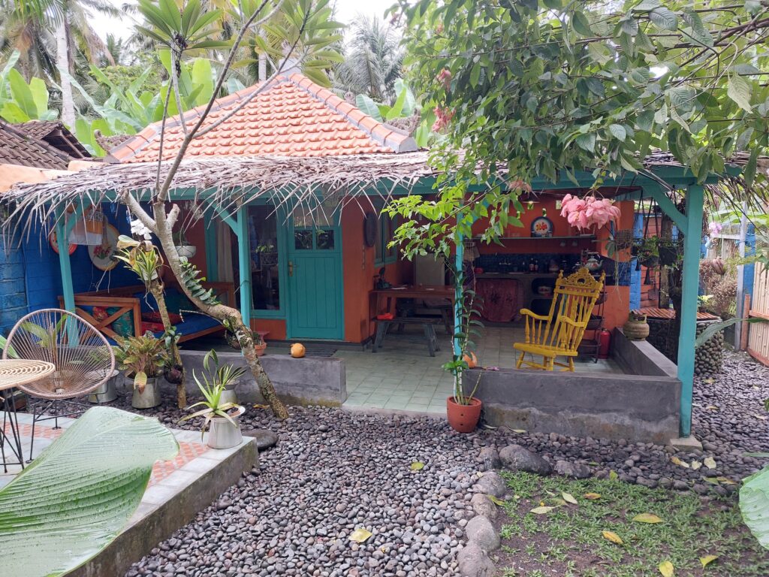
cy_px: 288
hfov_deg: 71.6
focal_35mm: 24
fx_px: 533
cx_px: 384
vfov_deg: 56.8
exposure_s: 1/50
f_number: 1.8
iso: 50
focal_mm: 5.23
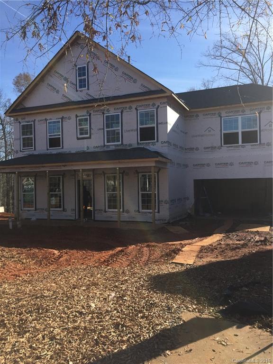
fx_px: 305
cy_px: 182
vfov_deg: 61.7
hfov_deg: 48.2
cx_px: 136
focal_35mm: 29
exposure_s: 1/1464
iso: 32
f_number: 2.2
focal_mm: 4.15
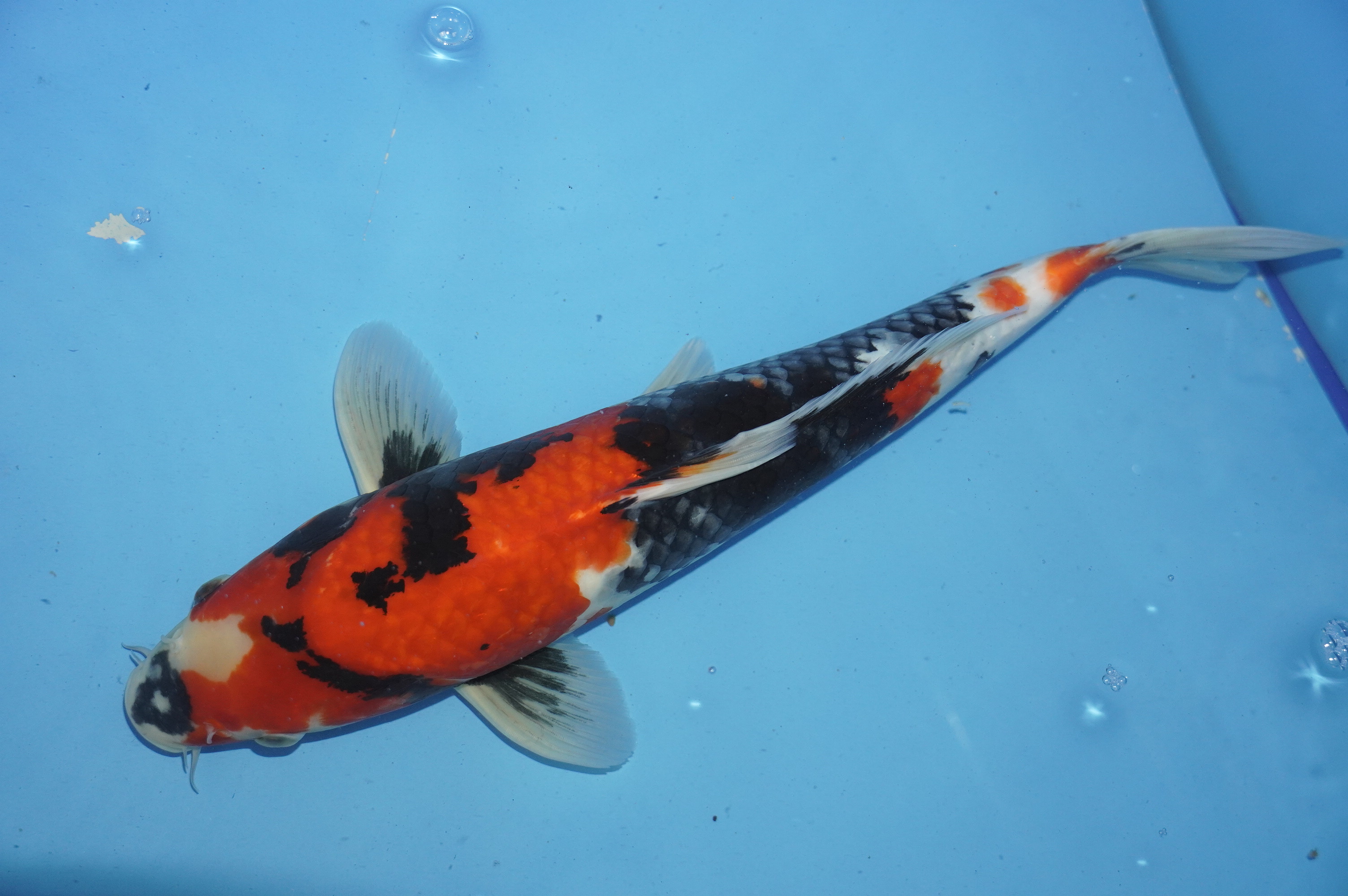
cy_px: 448
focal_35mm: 54
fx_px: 2020
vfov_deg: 25.0
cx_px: 674
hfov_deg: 36.9
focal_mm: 36
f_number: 4.5
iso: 1000
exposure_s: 1/160
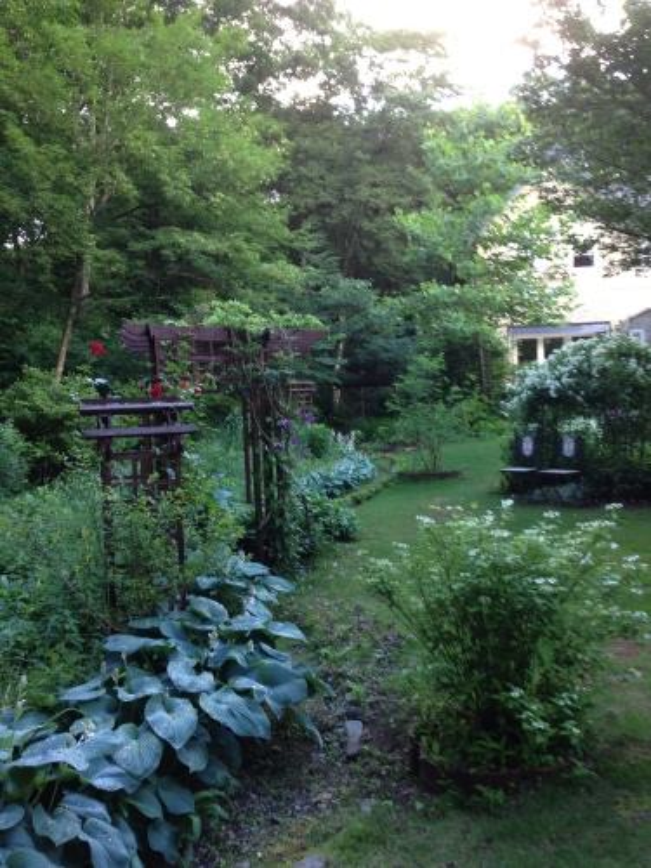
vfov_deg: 55.4
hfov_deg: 42.9
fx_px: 827
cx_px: 326
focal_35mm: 33
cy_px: 434
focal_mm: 4.13
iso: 50
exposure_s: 1/30
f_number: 2.4
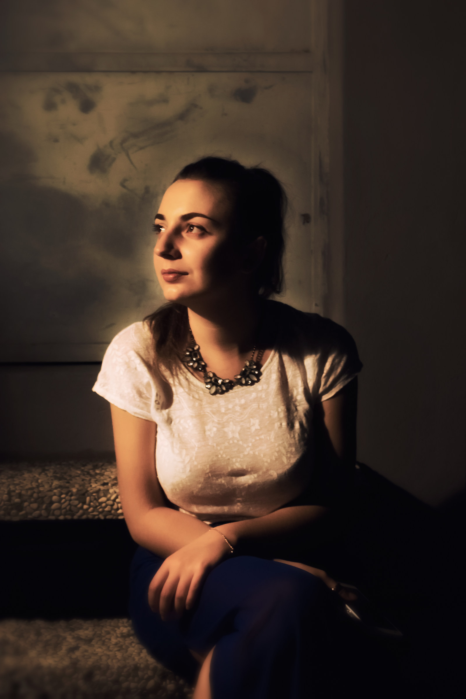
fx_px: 1456
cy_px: 350
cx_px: 233
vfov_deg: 27.0
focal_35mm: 75
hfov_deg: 18.2
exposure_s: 1/15
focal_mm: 50
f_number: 5.6
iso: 3200
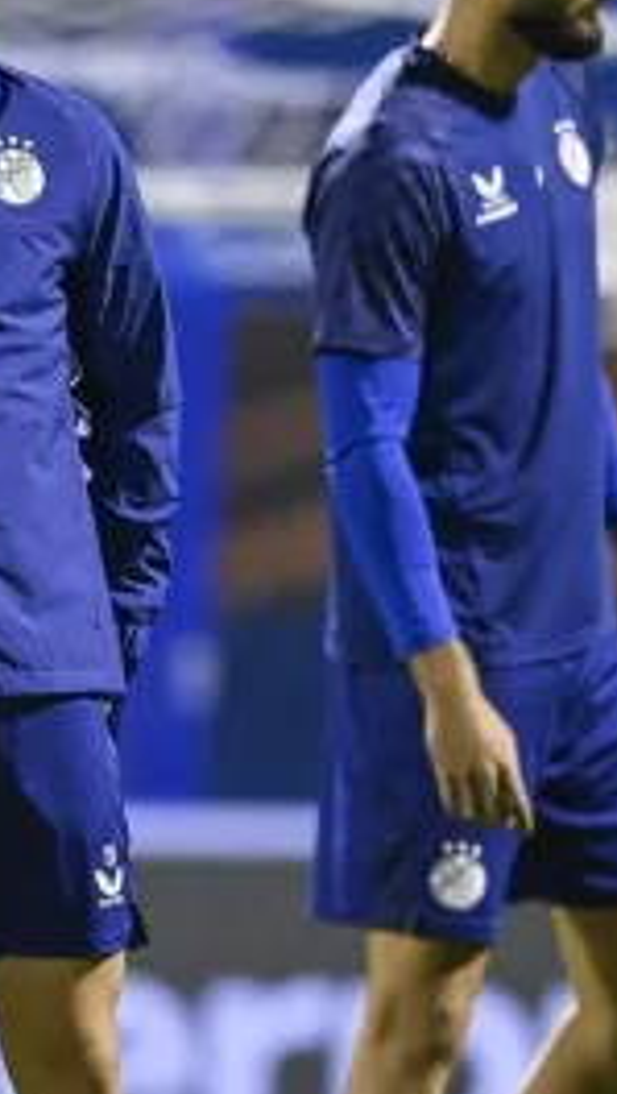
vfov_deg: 1.8
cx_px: 203
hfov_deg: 1.0
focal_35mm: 1206
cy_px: 719
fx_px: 34987
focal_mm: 400
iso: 4000
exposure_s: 1/1600
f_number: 2.8
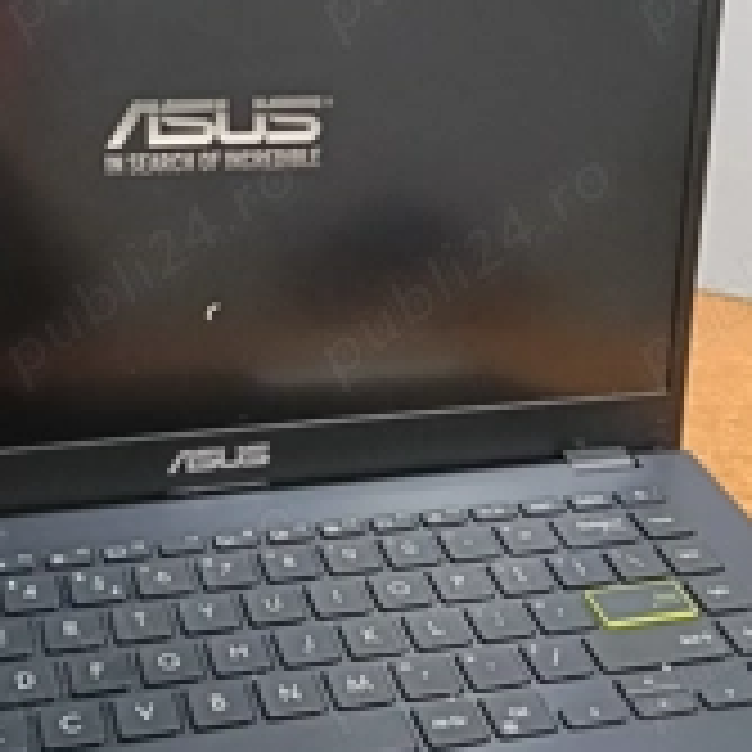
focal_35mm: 57
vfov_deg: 30.0
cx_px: 306
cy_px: 342
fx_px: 1401
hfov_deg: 30.0
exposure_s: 1/33.3
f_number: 1.8
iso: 500
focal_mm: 3.98
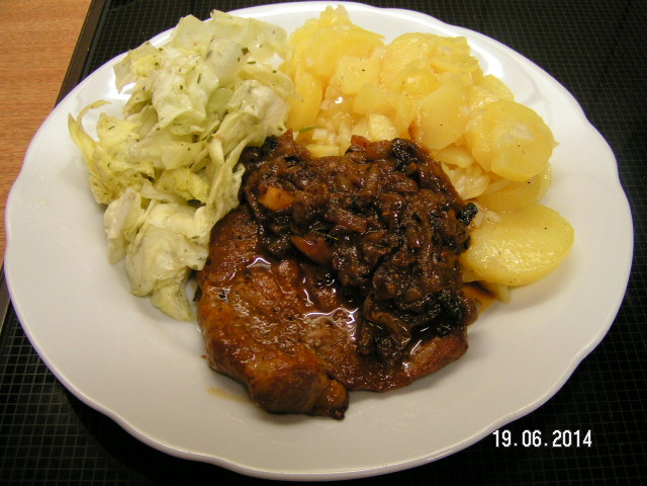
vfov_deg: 37.7
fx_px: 710
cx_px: 324
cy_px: 243
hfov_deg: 49.0
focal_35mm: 38
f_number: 2.8
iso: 200
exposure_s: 1/20
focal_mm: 5.8
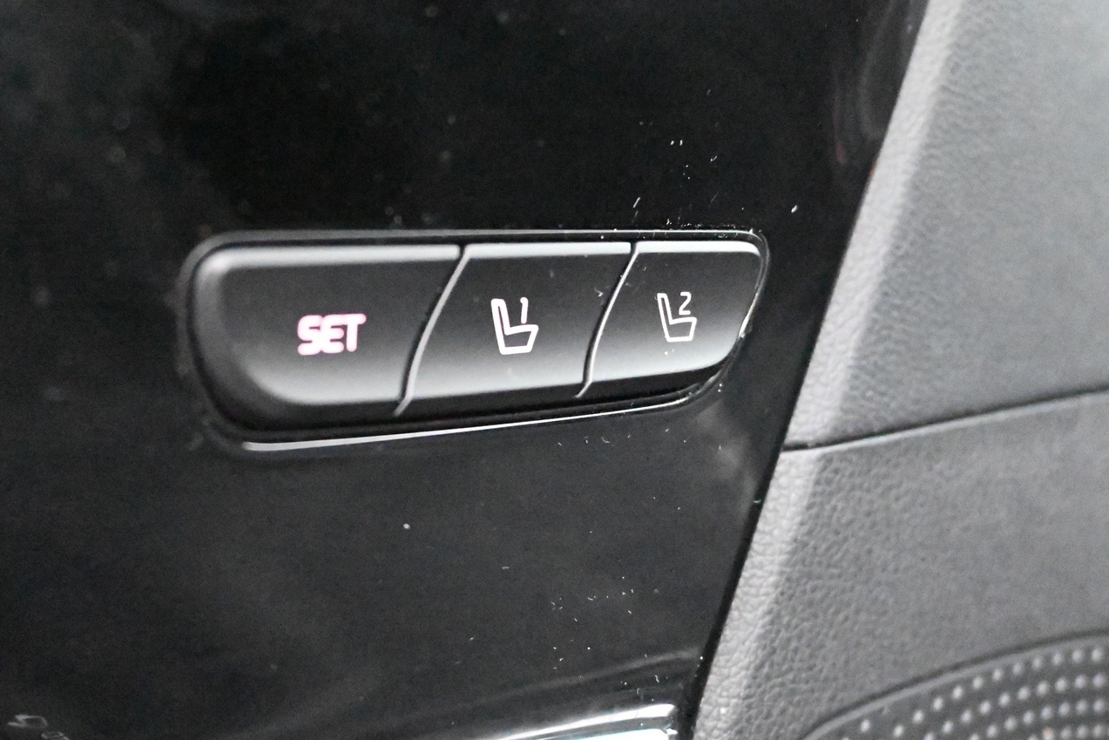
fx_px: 1323
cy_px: 366
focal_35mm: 43
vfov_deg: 31.2
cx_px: 465
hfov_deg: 45.3
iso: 36000
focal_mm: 22.5
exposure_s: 1/40
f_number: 4
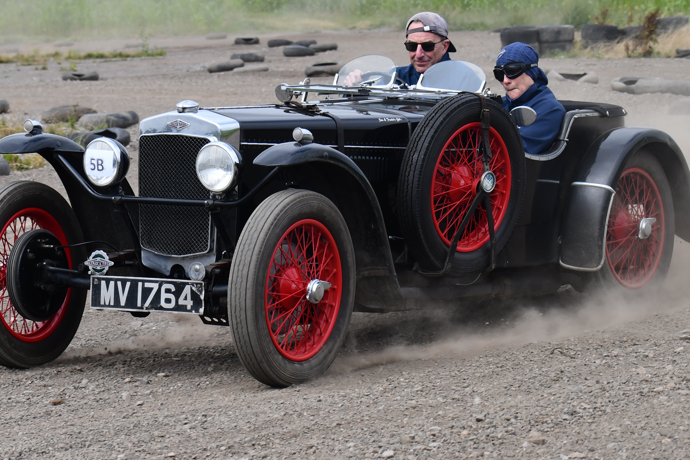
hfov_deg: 12.6
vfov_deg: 8.4
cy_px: 242
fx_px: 3124
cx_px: 283
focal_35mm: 163
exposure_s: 1/1600
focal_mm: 70
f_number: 6.3
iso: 400
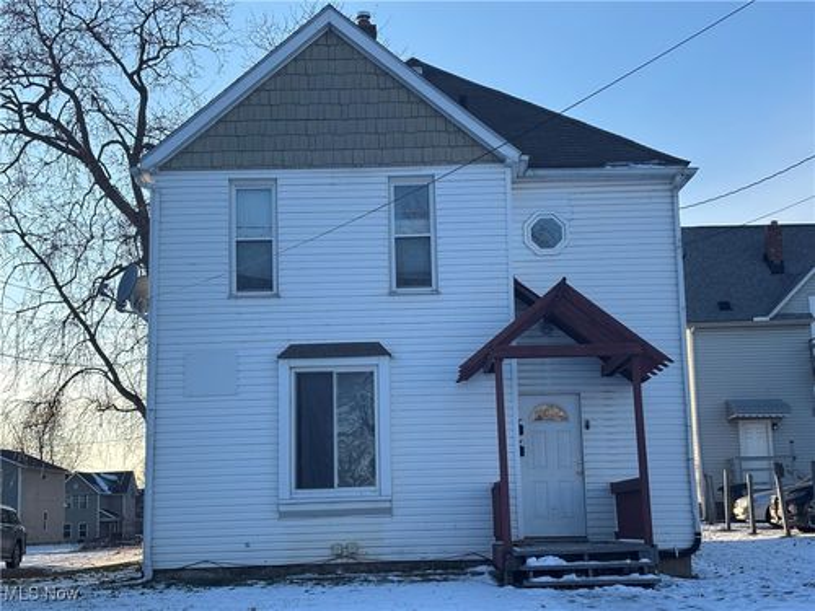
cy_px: 306
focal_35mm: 52
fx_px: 1224
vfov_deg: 28.0
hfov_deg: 36.8
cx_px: 408
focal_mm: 5.96
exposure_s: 1/1007
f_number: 1.6
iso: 32
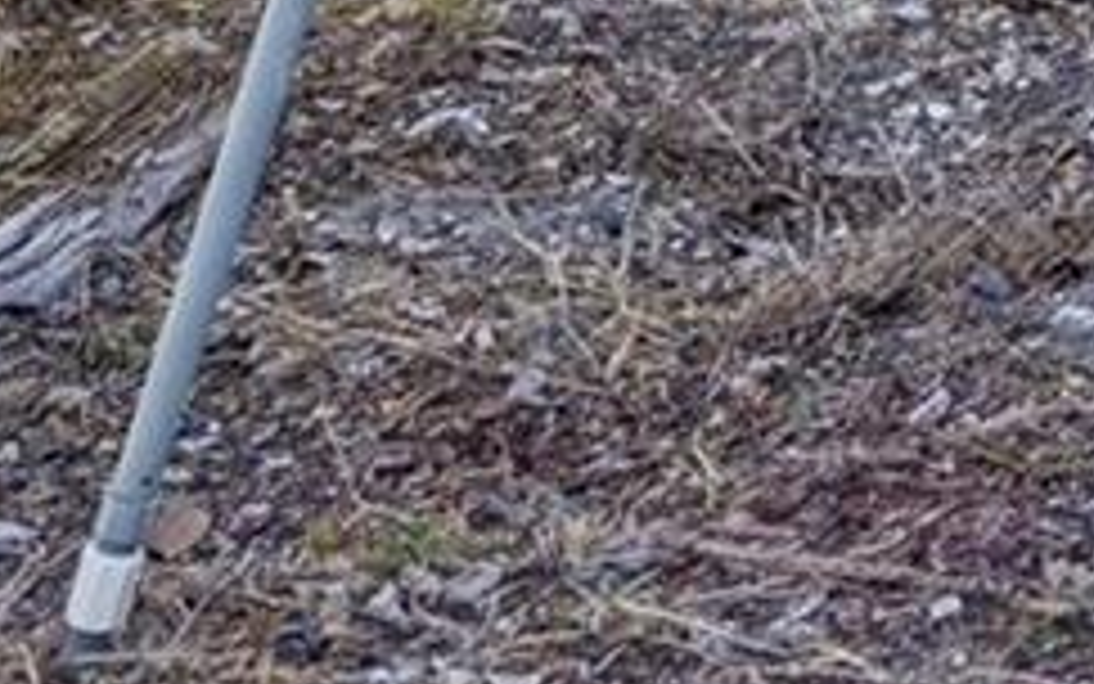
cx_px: 2931
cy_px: -1532
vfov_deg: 6.4
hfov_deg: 9.6
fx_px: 5498
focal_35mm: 184
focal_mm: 27.5
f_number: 8
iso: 400
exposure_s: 1/640
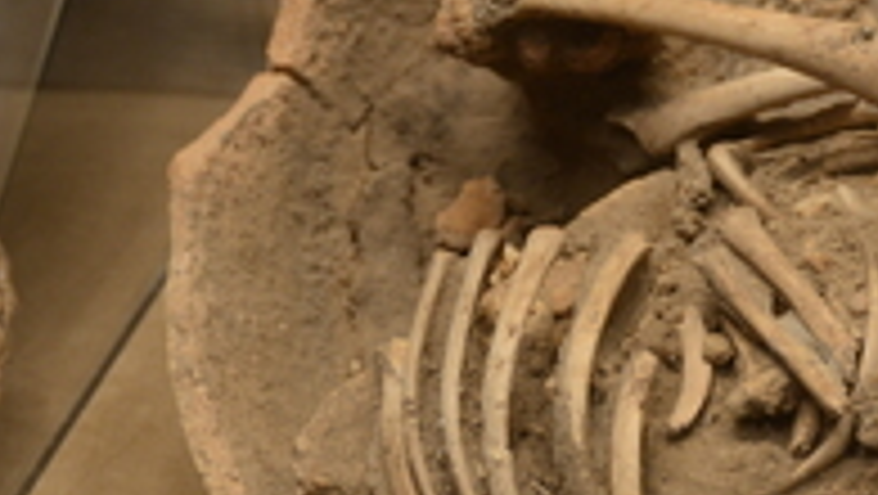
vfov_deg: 6.9
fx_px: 4124
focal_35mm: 177
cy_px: 164
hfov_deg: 12.1
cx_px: 797
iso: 500
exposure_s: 1/15
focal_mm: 50
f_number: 4.8
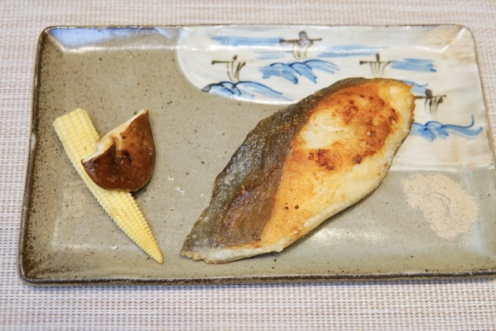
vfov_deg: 29.9
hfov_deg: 43.6
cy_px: 166
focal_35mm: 45
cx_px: 248
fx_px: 620
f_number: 4
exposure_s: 1/60
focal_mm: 30
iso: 640
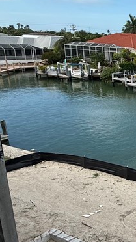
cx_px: 249
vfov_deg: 48.3
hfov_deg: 20.0
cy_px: 107
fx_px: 270
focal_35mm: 42
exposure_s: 1/1259
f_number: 2.2
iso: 50
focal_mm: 2.22
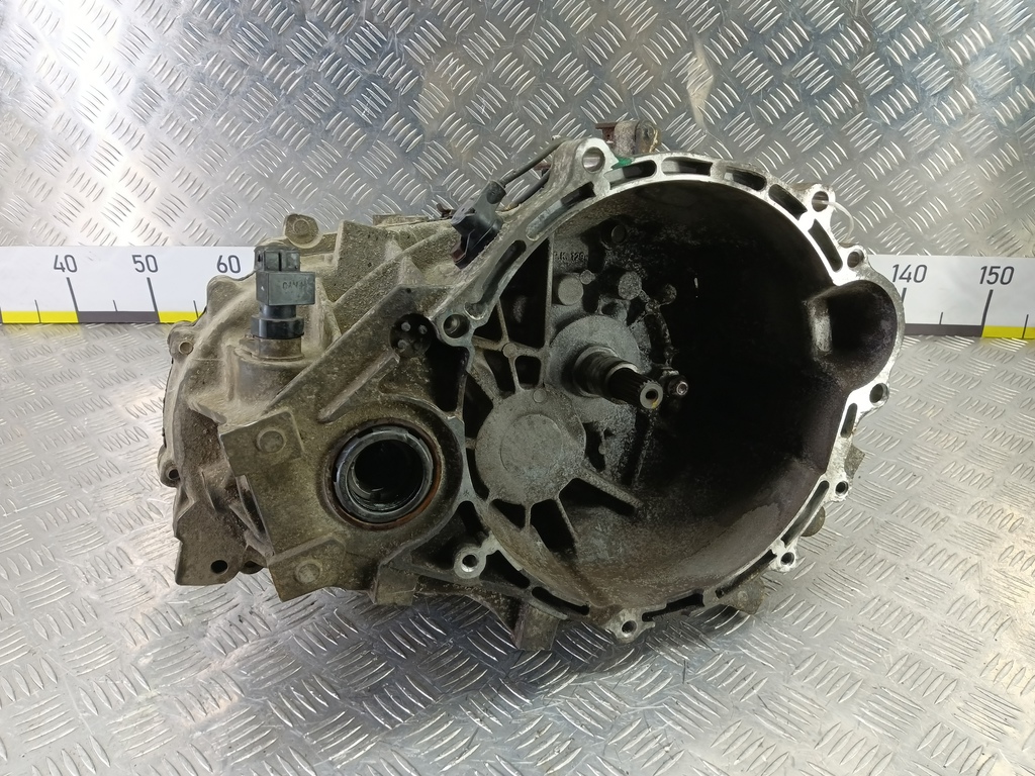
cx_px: 518
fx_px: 688
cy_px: 388
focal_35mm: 23
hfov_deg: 73.9
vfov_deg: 58.9
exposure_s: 1/33.3
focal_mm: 4.11
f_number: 1.6
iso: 172
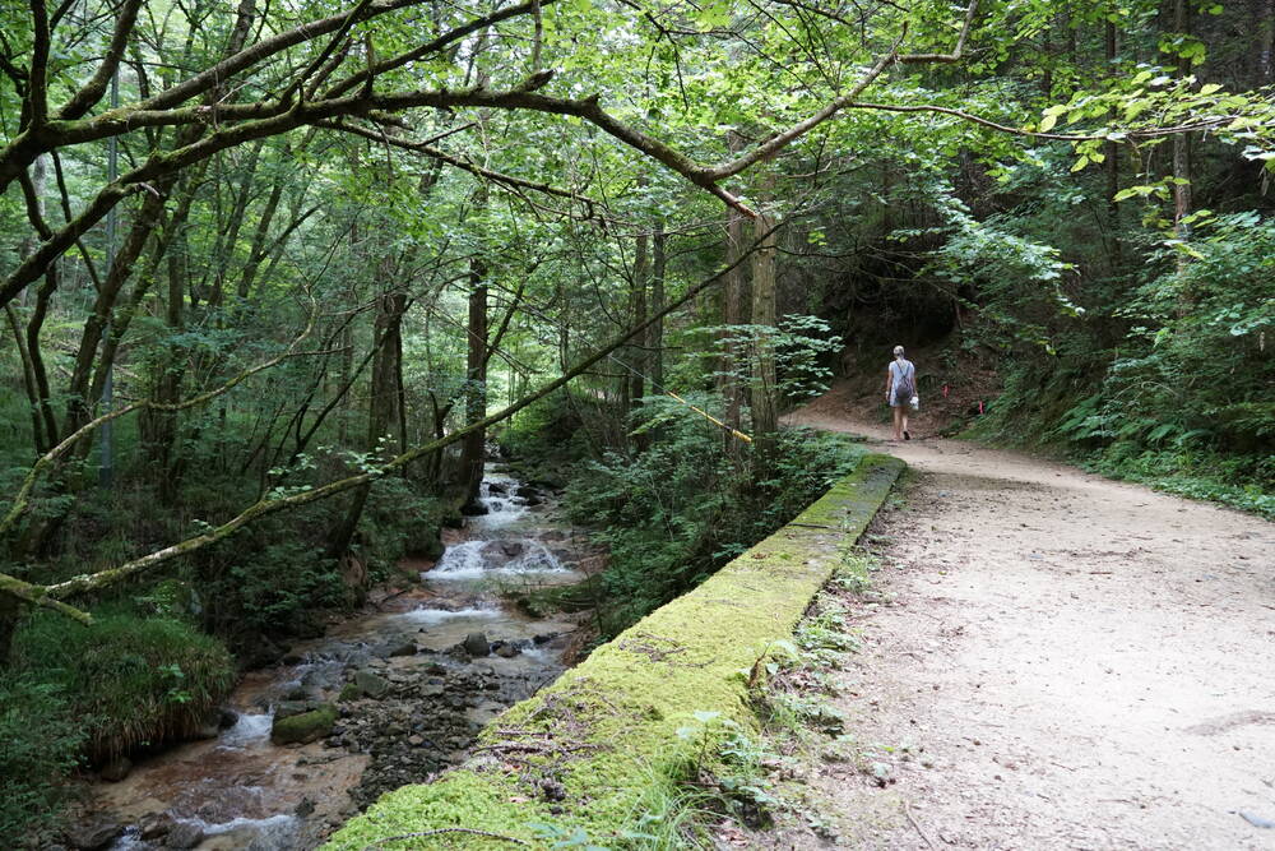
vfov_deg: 47.9
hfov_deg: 67.4
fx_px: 956
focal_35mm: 27
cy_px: 426
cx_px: 638
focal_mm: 18
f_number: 4
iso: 1000
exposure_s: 1/160
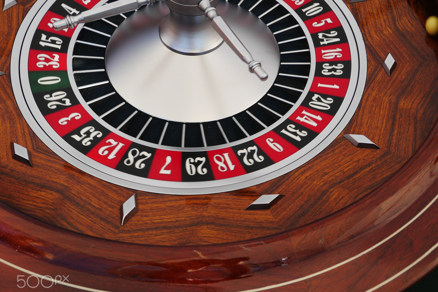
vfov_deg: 41.1
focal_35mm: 32
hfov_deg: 58.7
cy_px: 150
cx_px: 224
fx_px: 389
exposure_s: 1/250
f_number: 5.6
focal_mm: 15
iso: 200
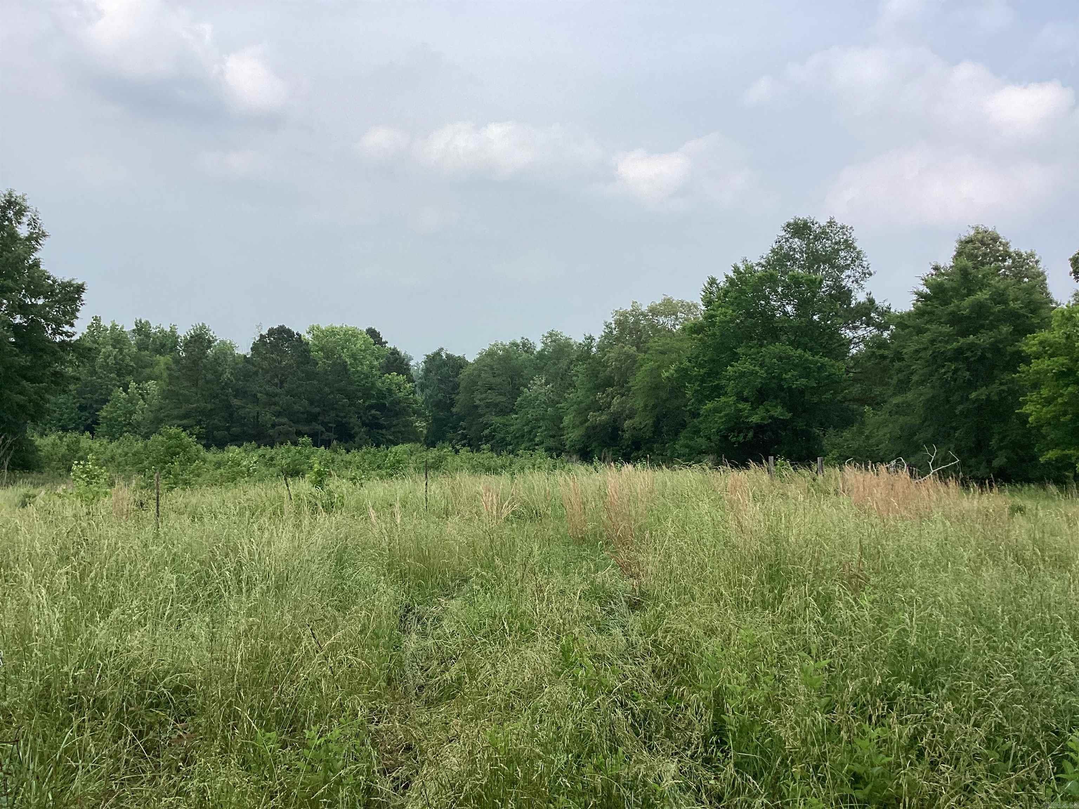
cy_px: 404
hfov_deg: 58.4
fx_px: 966
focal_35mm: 31
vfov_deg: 45.4
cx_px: 540
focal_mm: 3.3
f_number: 2.4
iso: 25
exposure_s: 1/1567
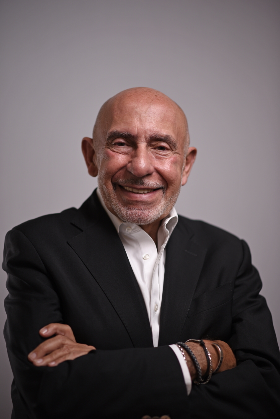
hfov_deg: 16.1
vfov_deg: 23.9
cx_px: 140
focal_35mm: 85
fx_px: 990
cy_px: 210
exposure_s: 1/160
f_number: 1.8
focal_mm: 85
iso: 100
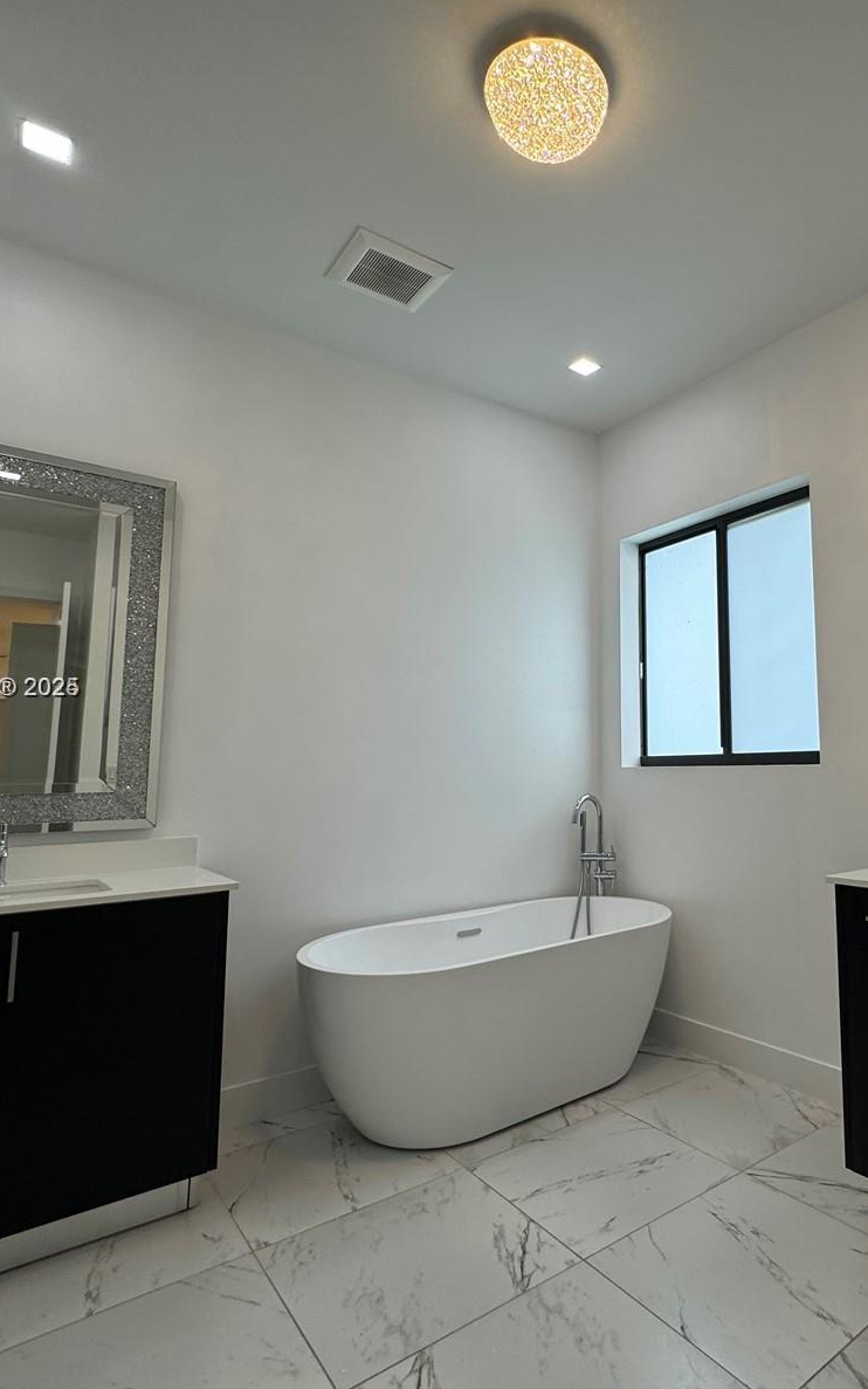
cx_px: 641
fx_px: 757
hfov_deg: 57.0
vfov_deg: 85.1
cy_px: 689
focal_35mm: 20
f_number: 2.2
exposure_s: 1/126
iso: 40
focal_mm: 2.22
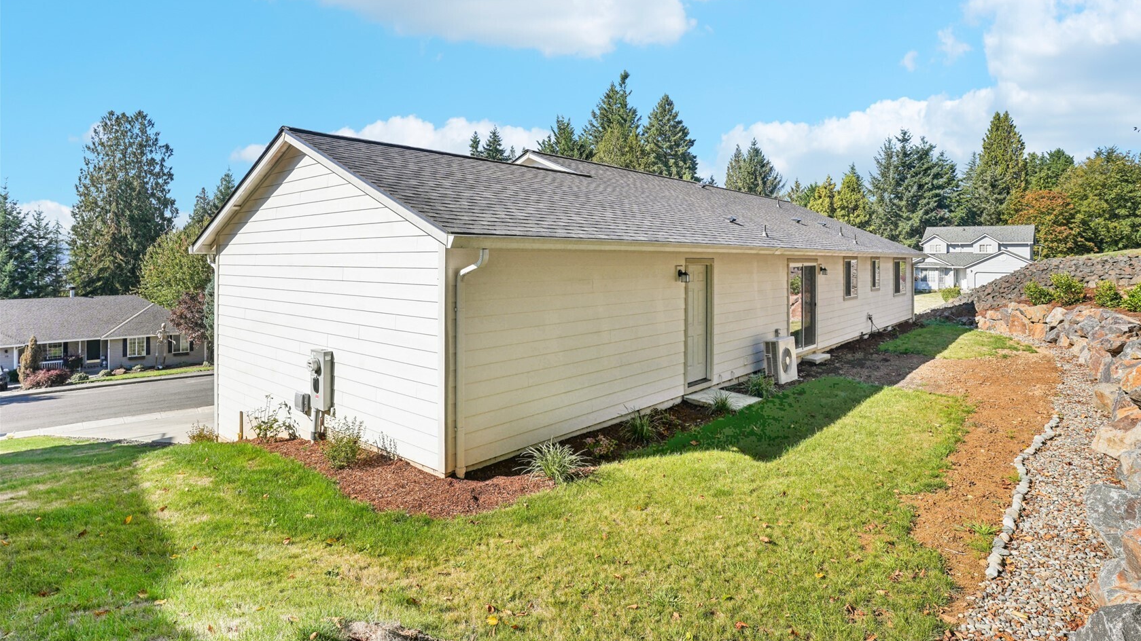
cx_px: 576
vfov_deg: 60.8
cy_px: 359
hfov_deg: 92.7
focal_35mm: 18
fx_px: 545
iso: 100
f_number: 8
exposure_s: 1/400
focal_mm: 17
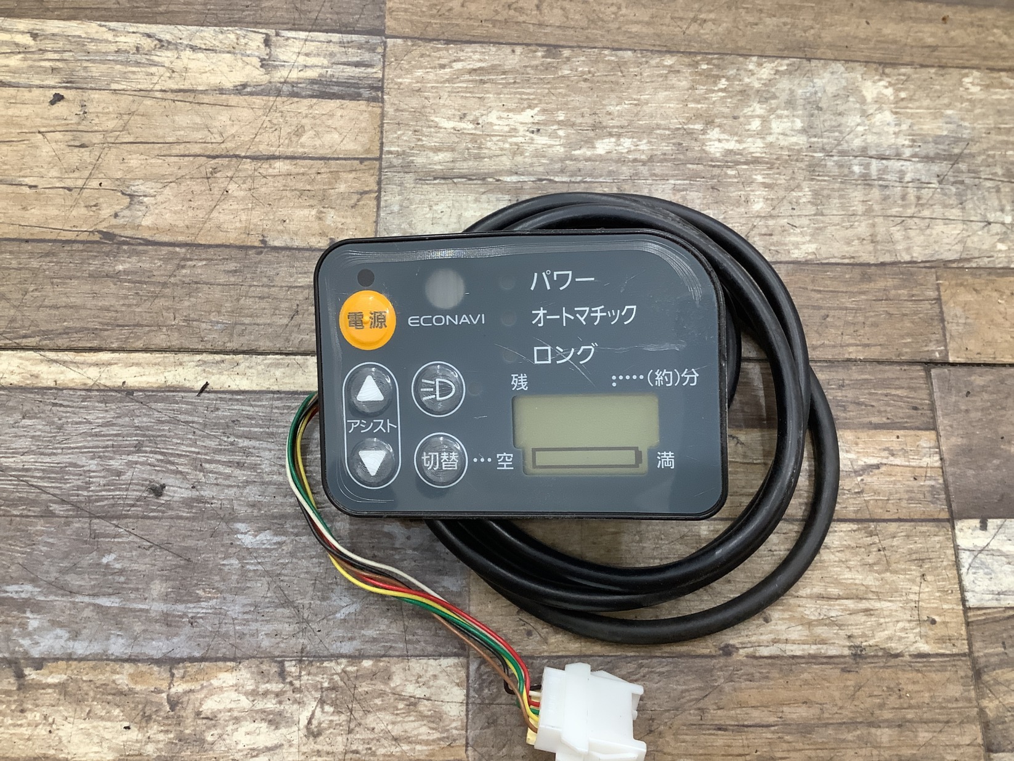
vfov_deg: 45.5
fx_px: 908
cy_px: 380
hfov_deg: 58.3
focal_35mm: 31
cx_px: 507
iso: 125
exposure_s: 1/60
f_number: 2.4
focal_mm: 3.3
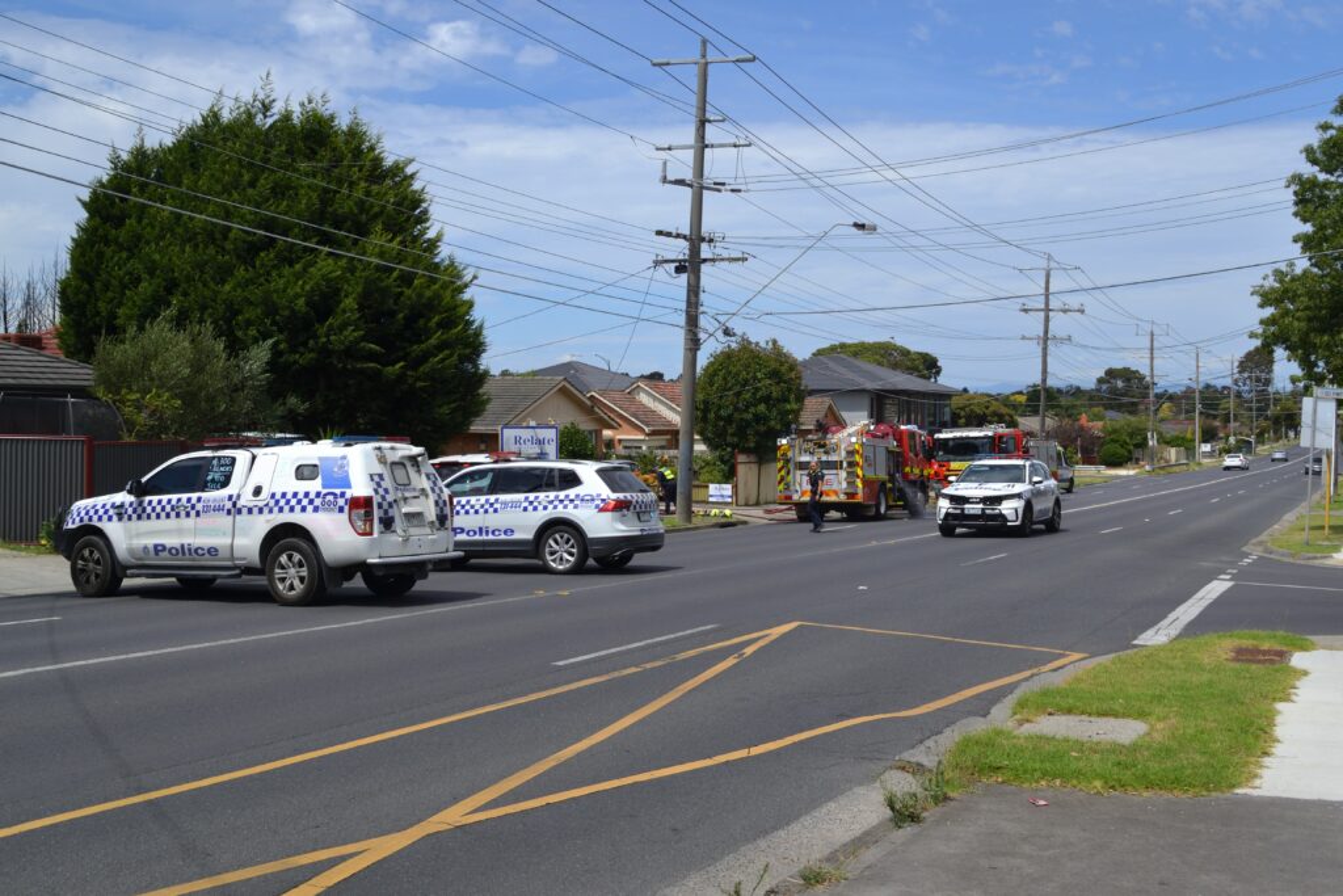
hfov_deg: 49.5
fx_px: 1455
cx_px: 672
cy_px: 448
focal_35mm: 39
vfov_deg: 34.2
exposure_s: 1/250
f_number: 8
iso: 100
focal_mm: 26
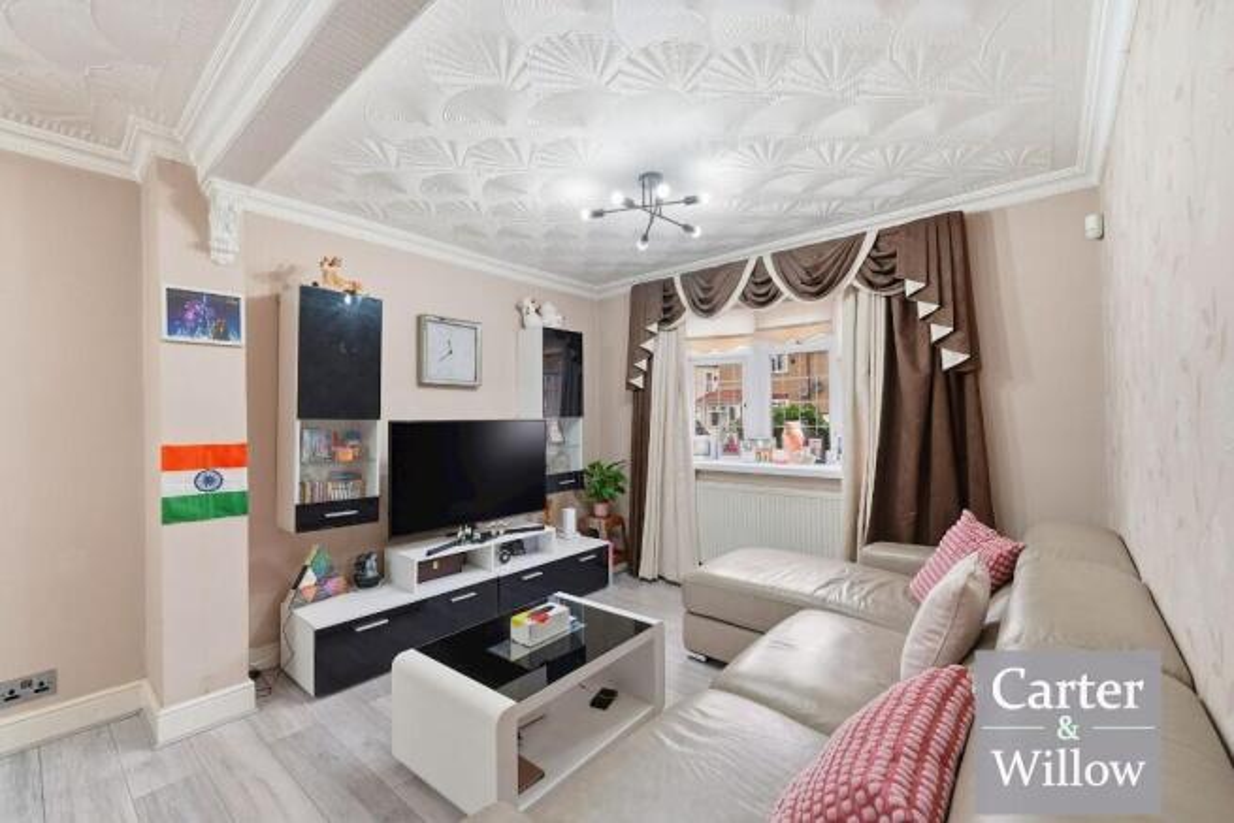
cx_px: 617
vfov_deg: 81.2
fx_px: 480
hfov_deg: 104.2
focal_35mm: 14
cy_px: 412
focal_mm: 14
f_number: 8
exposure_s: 1/15
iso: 200
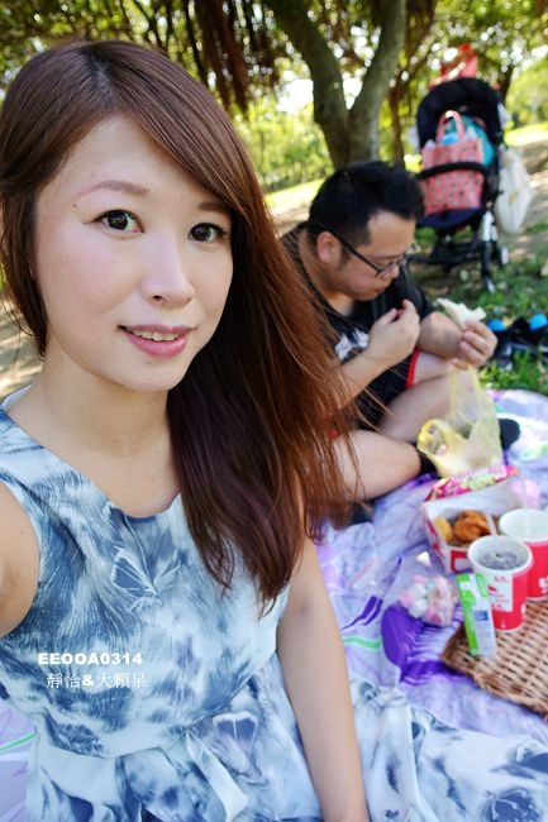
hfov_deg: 53.1
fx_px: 548
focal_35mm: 24
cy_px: 411
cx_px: 274
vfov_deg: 73.8
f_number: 2.8
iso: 125
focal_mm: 8.8
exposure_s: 1/200
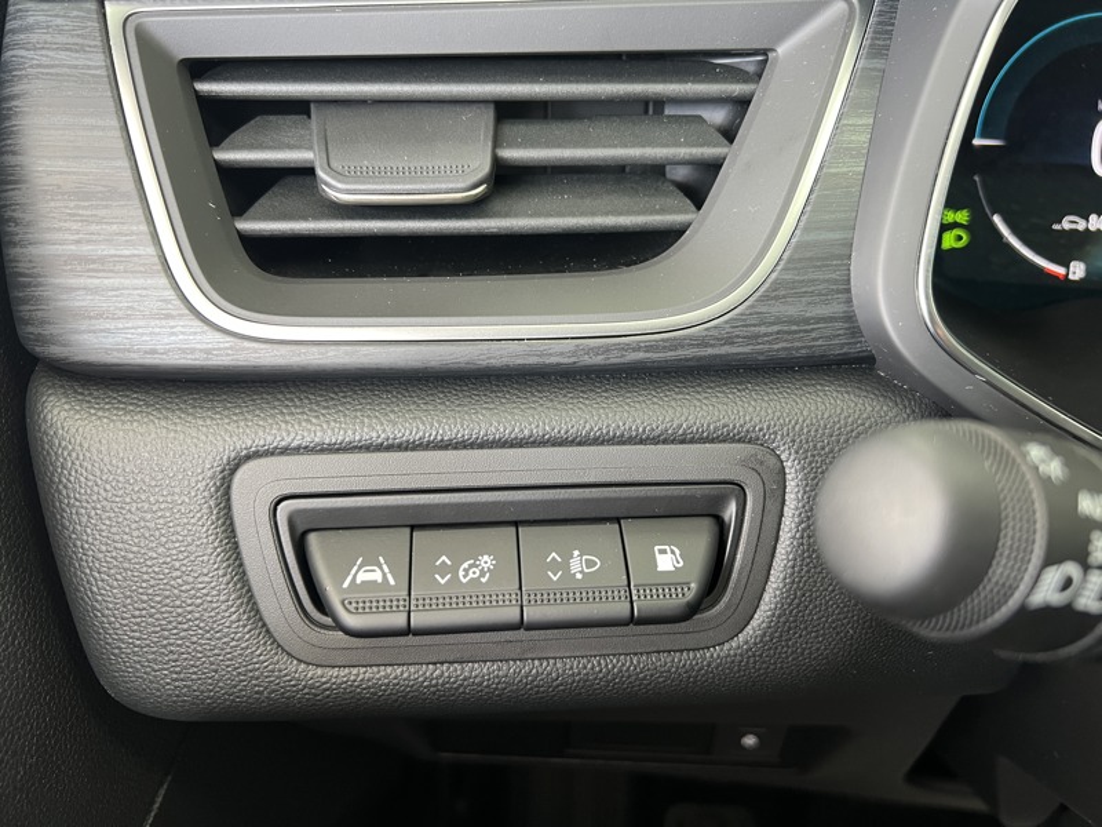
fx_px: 828
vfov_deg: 53.1
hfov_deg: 67.3
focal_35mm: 26
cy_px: 414
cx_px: 551
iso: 320
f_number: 1.5
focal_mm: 5.7
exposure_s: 1/50
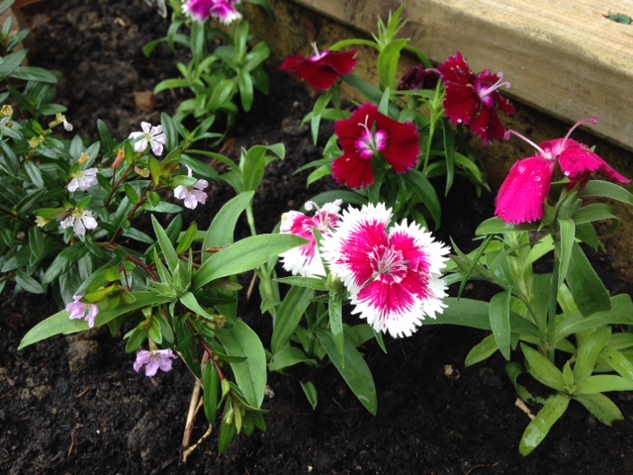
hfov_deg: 55.4
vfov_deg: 42.9
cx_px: 316
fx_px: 603
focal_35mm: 33
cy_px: 238
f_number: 2.4
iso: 50
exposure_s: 1/245
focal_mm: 4.12
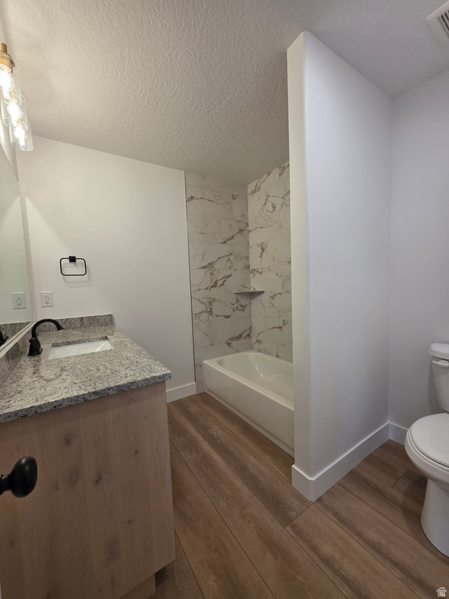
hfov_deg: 89.9
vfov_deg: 106.2
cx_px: 224
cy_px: 300
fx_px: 225
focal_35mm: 13
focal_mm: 2.2
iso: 100
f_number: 1.9
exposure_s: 1/120
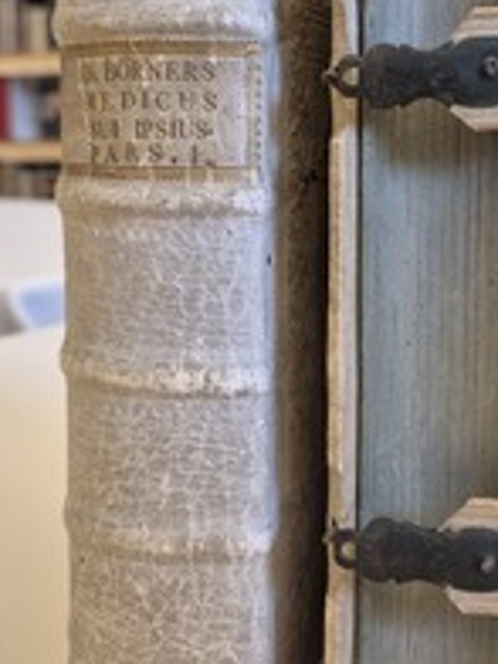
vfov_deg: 39.9
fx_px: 902
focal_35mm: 47
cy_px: 213
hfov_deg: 30.8
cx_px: 285
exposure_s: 1/100
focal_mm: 5.4
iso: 250
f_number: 1.8
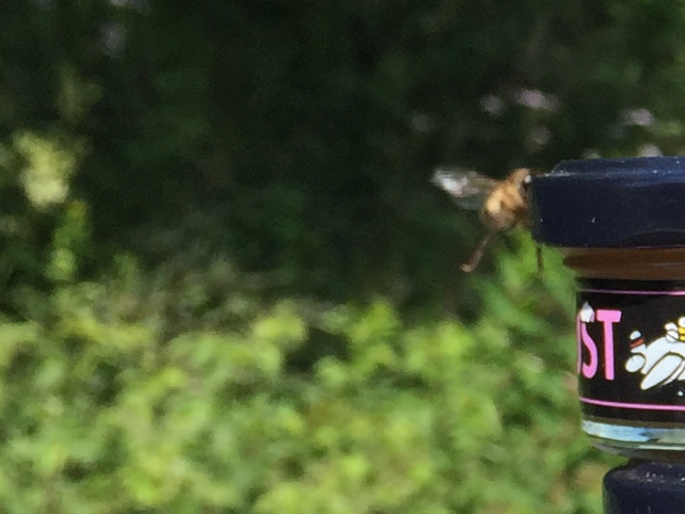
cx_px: 1206
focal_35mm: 130
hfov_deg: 13.7
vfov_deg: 11.3
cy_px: 459
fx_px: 2573
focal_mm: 4.15
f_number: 2.2
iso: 32
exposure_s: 1/1799
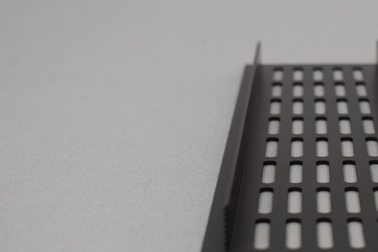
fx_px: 1239
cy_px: 199
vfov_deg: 11.6
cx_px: 332
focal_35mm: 118
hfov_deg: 17.1
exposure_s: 1/125
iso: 400
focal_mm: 40
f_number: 5.6
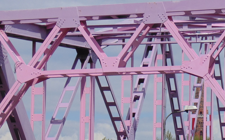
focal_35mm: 184
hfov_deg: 11.3
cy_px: 152
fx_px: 1128
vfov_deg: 7.1
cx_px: 214
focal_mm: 14.1
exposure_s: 1/125
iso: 80
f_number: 13.5
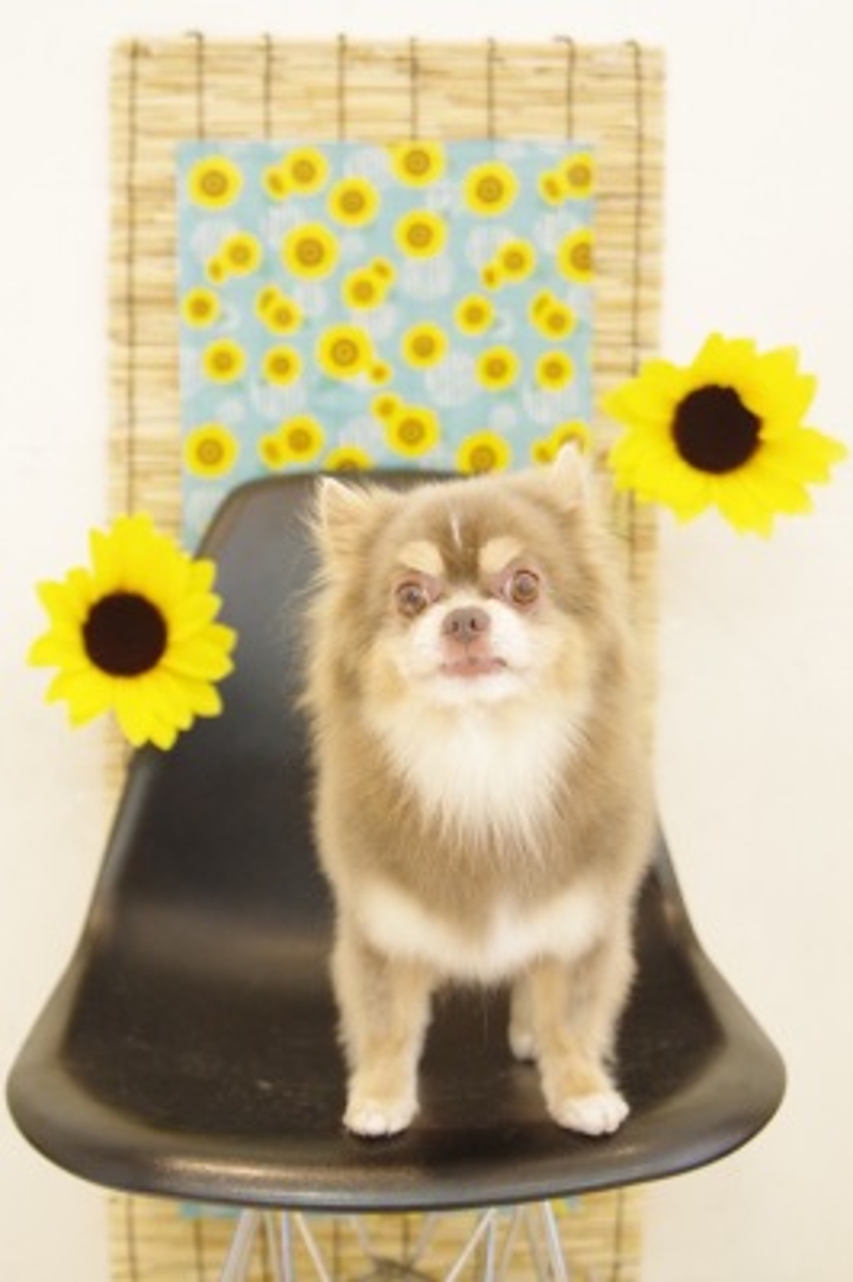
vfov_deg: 46.4
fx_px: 1495
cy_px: 641
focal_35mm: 42
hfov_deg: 31.8
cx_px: 426
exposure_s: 1/100
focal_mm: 28
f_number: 2.8
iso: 1600
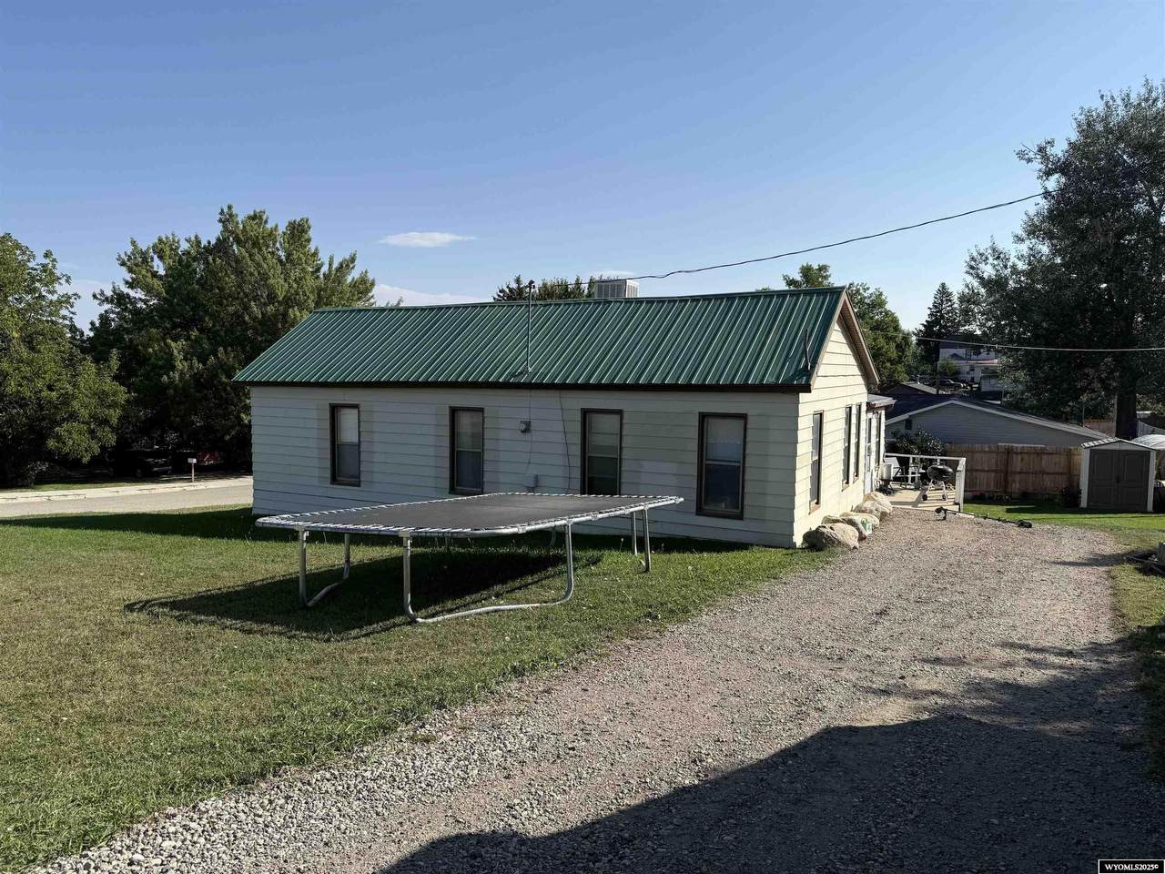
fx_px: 808
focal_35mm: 24
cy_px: 437
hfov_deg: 71.6
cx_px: 582
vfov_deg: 56.8
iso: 80
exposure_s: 1/4975
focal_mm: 6.76
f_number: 1.78
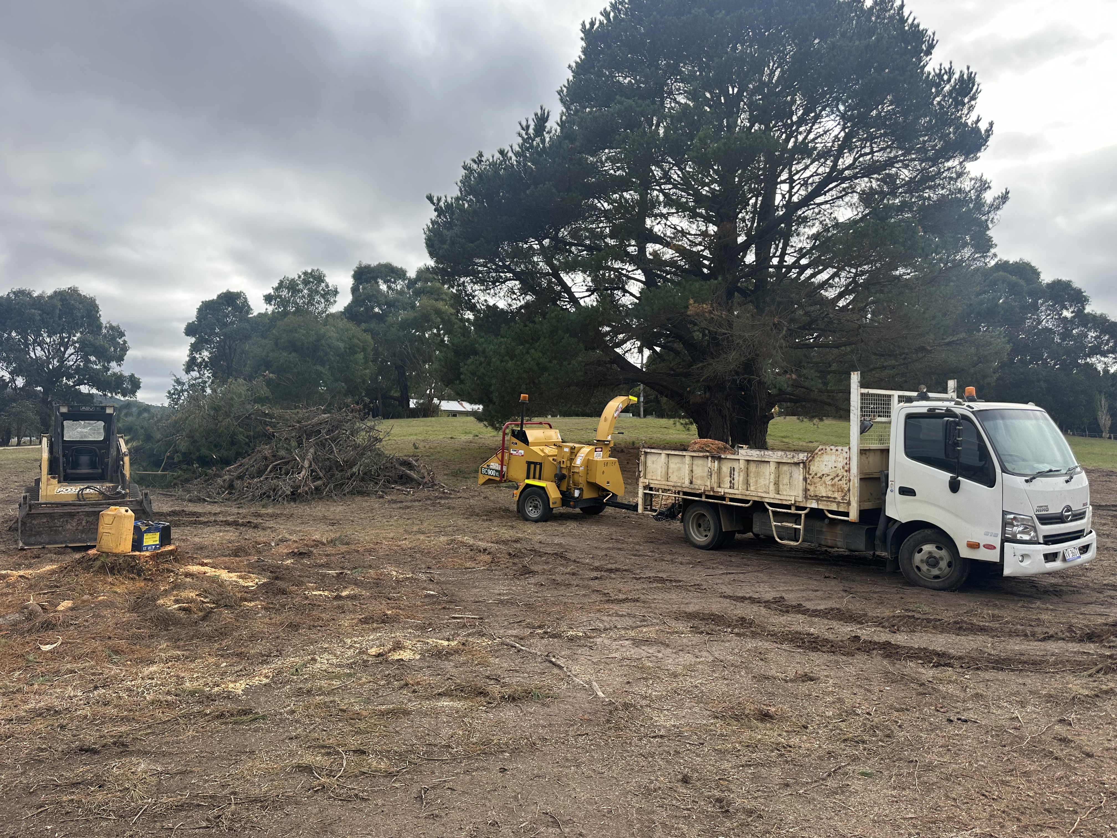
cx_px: 558
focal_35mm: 24
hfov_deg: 71.6
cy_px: 419
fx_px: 774
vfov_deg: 56.8
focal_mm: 6.86
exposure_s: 1/1812
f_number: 1.78
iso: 80
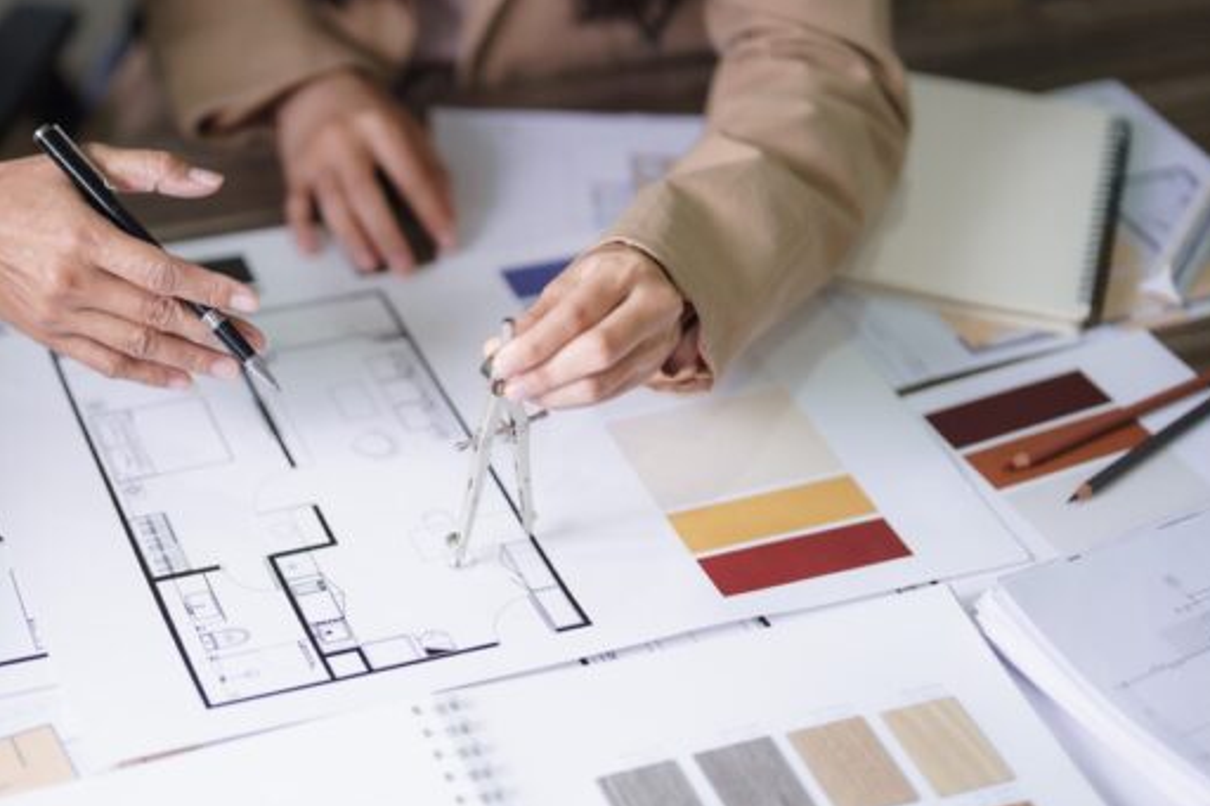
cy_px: 397
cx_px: 336
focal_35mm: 75
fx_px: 2520
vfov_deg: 18.2
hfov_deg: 26.7
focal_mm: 50
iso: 100
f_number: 1.2
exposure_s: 1/250
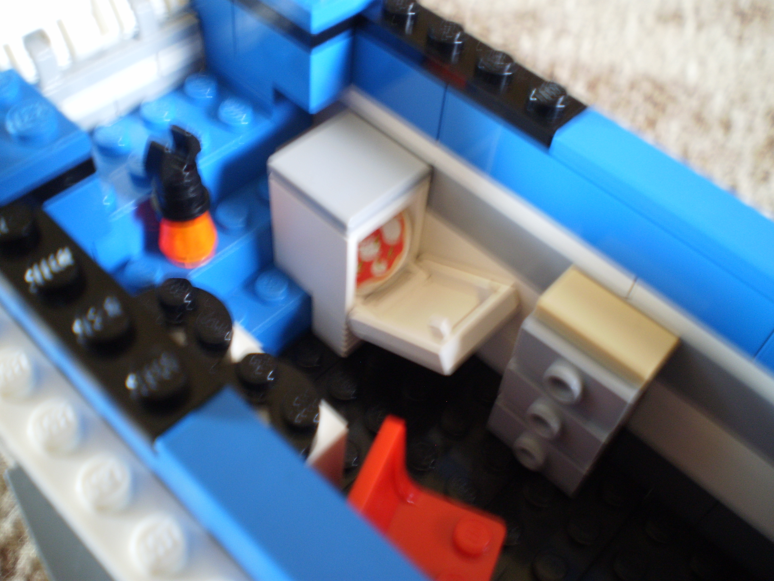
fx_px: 805
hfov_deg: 51.4
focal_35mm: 36
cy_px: 290
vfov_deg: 39.7
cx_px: 387
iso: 125
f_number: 3.1
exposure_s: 1/3
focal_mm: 6.3
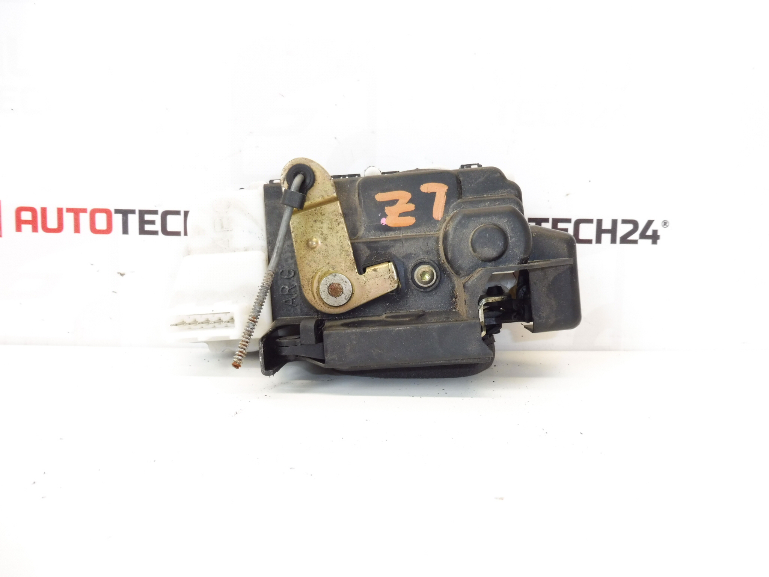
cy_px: 288
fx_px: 533
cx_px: 384
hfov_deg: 71.6
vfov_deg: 56.8
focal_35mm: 24
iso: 200
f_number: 3.5
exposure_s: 1/60
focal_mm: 4.3
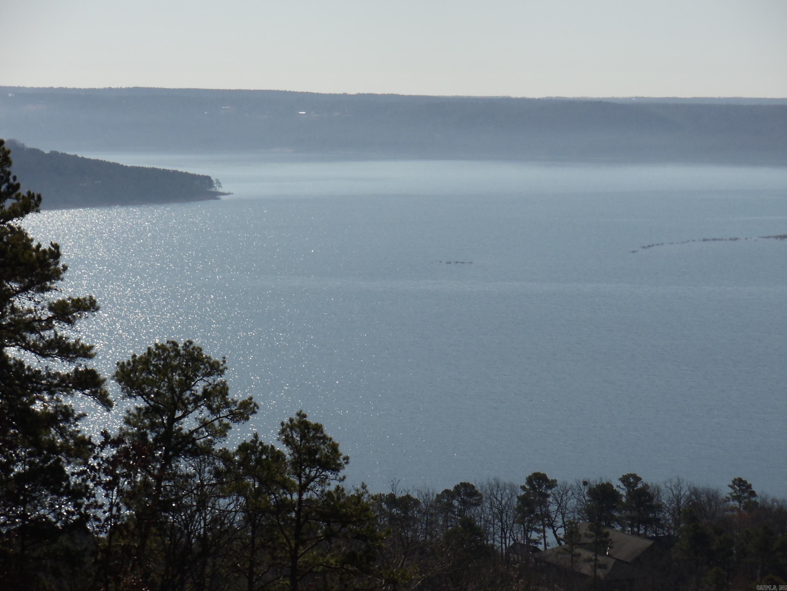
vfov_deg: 10.6
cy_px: 296
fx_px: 3183
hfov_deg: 14.1
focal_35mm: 140
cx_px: 394
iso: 100
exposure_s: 1/400
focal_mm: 19.11
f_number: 10
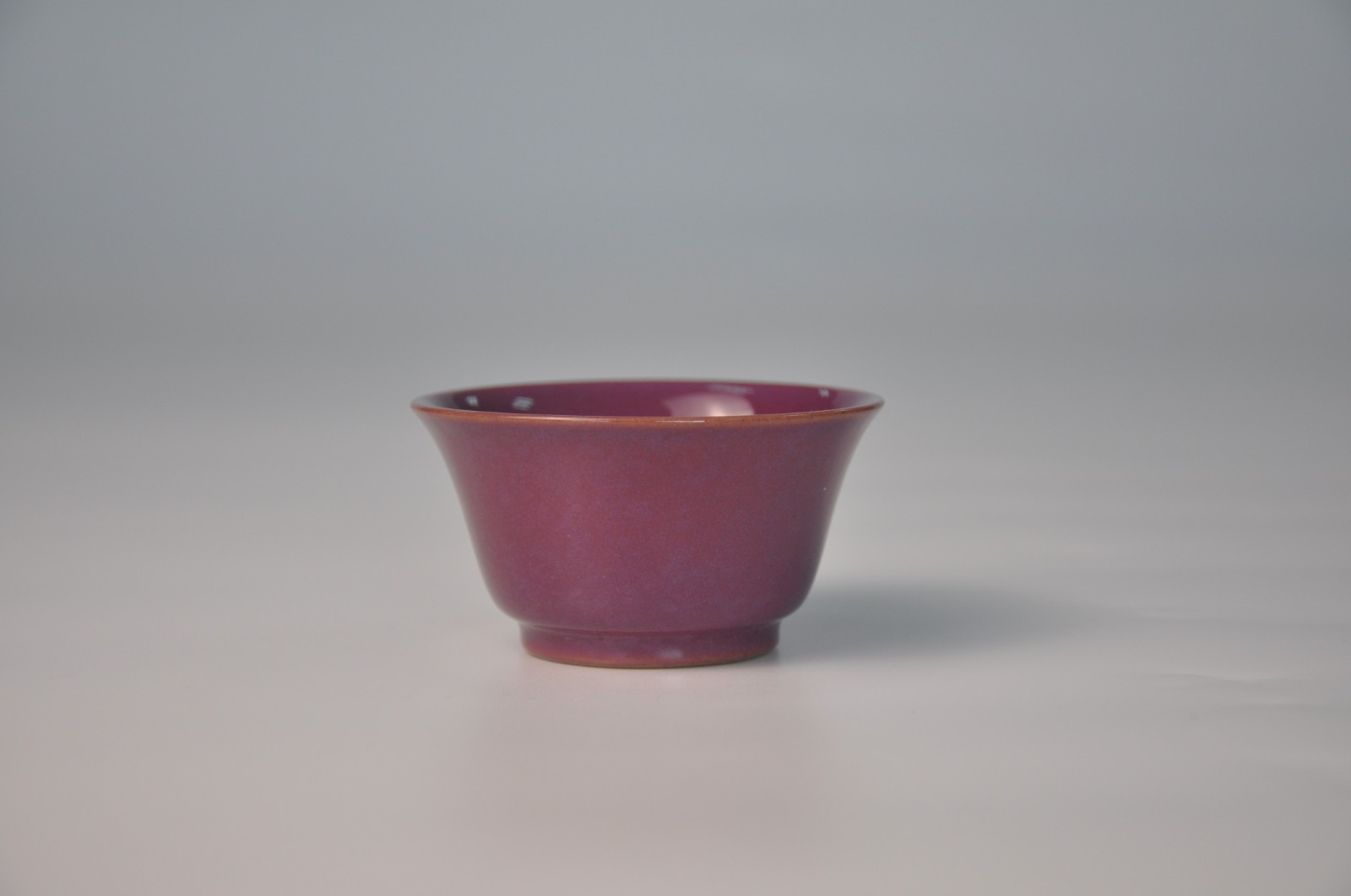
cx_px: 676
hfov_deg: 23.4
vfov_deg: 15.7
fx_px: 3260
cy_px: 448
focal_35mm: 87
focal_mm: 58
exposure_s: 1/125
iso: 400
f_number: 5.3
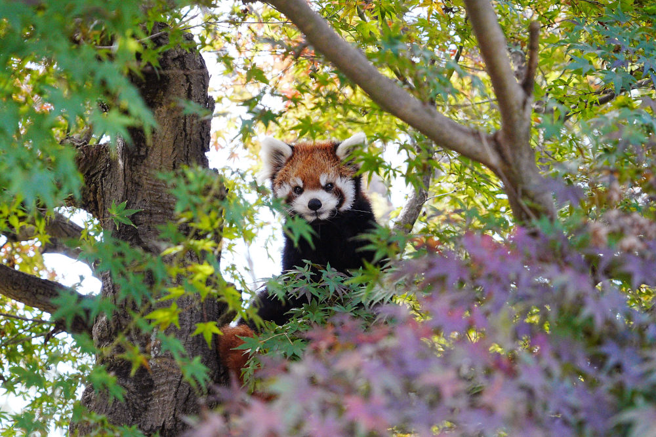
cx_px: 328
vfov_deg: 13.0
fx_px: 1913
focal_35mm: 105
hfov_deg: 19.5
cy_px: 218
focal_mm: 105
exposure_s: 1/1000
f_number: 6.3
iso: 6400
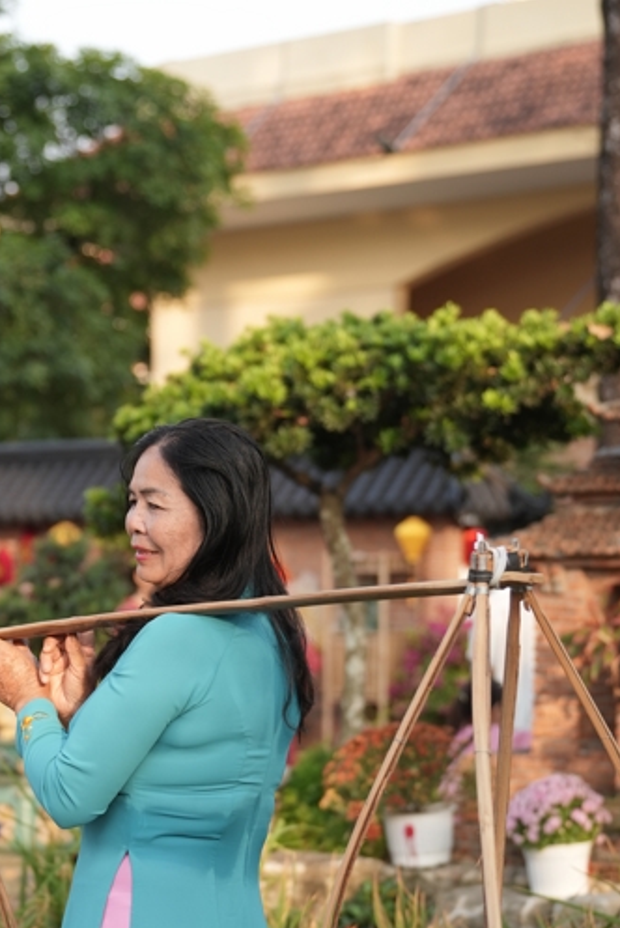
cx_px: 168
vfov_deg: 20.8
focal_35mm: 98
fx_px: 2528
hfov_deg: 13.9
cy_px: 597
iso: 320
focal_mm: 50
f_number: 2.5
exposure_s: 1/800
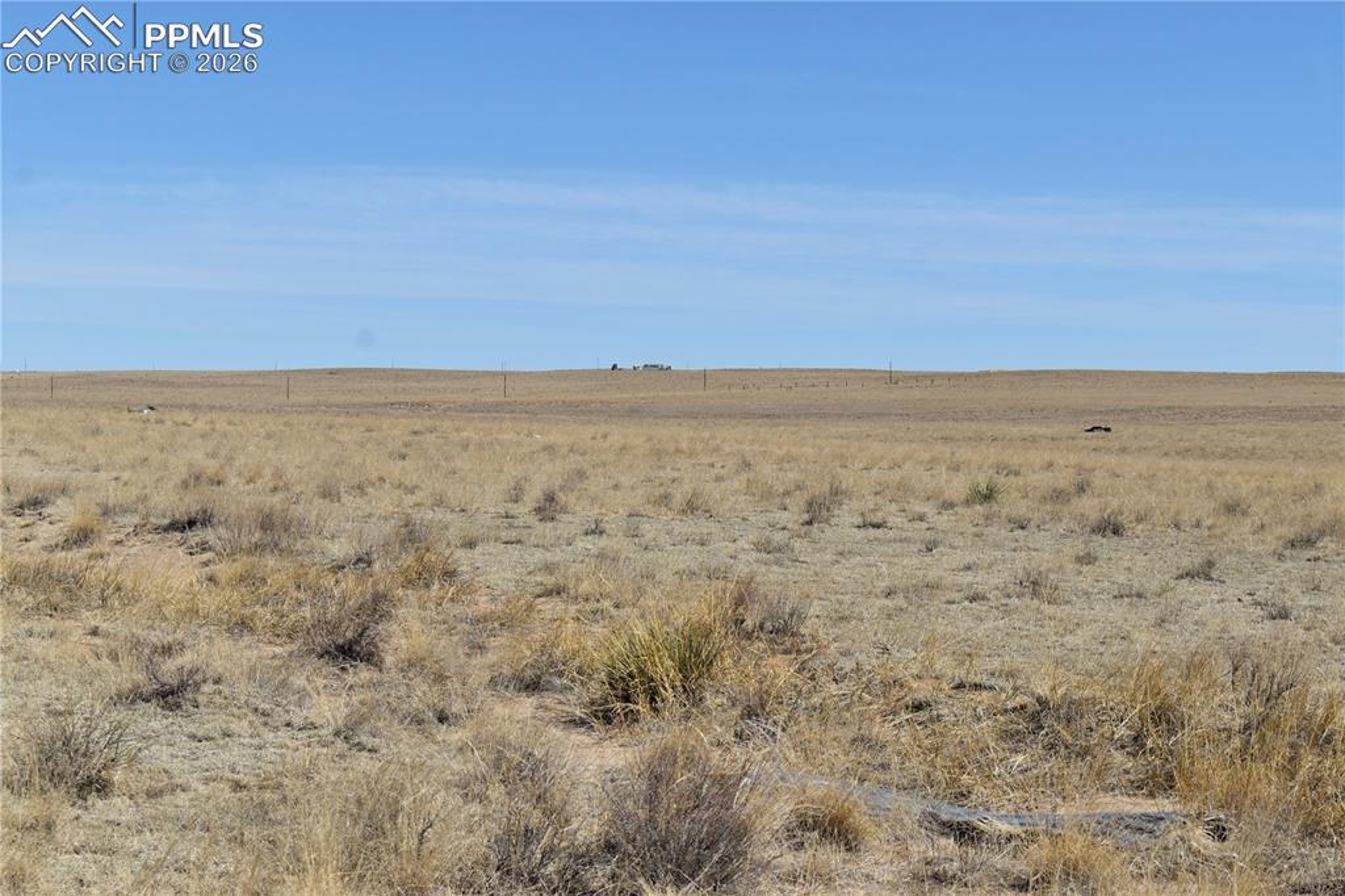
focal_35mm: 82
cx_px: 672
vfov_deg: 16.5
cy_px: 448
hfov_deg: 24.6
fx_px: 3081
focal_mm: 55
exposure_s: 1/400
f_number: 10
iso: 100
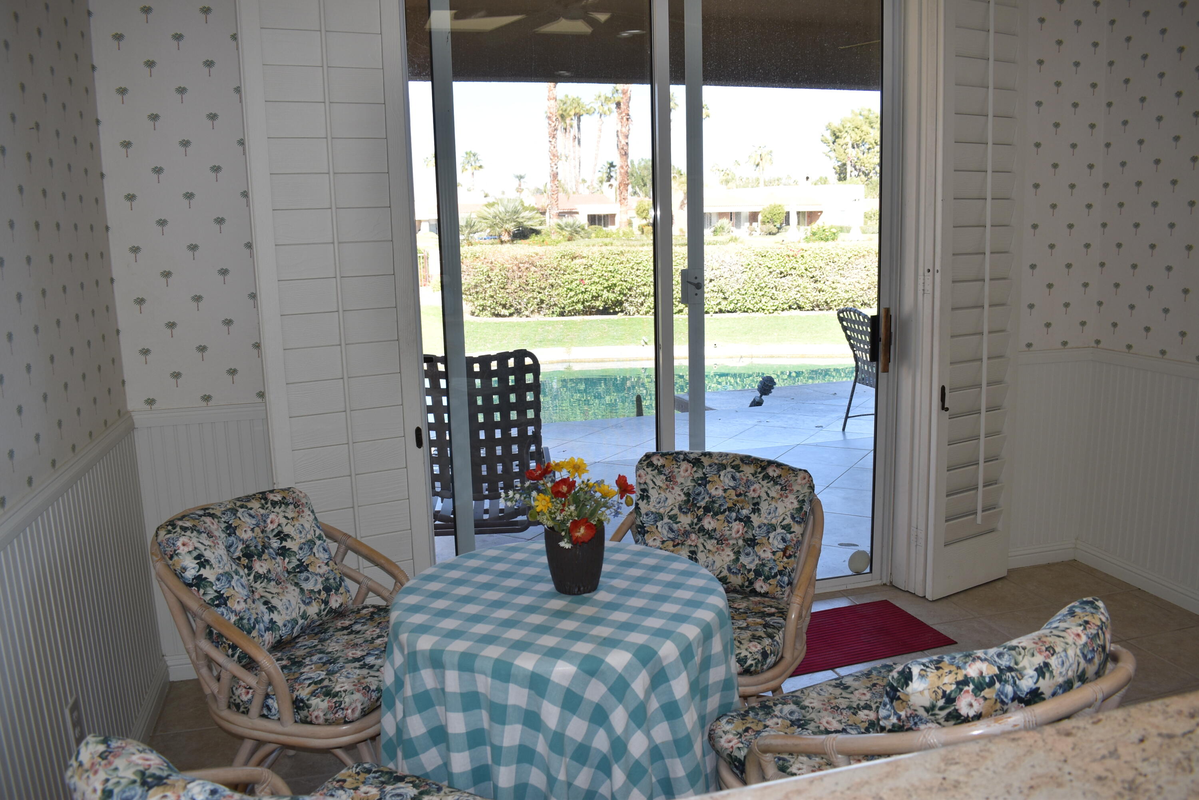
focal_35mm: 27
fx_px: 899
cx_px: 600
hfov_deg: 67.4
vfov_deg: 47.9
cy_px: 400
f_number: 5
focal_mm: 18
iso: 200
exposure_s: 1/200
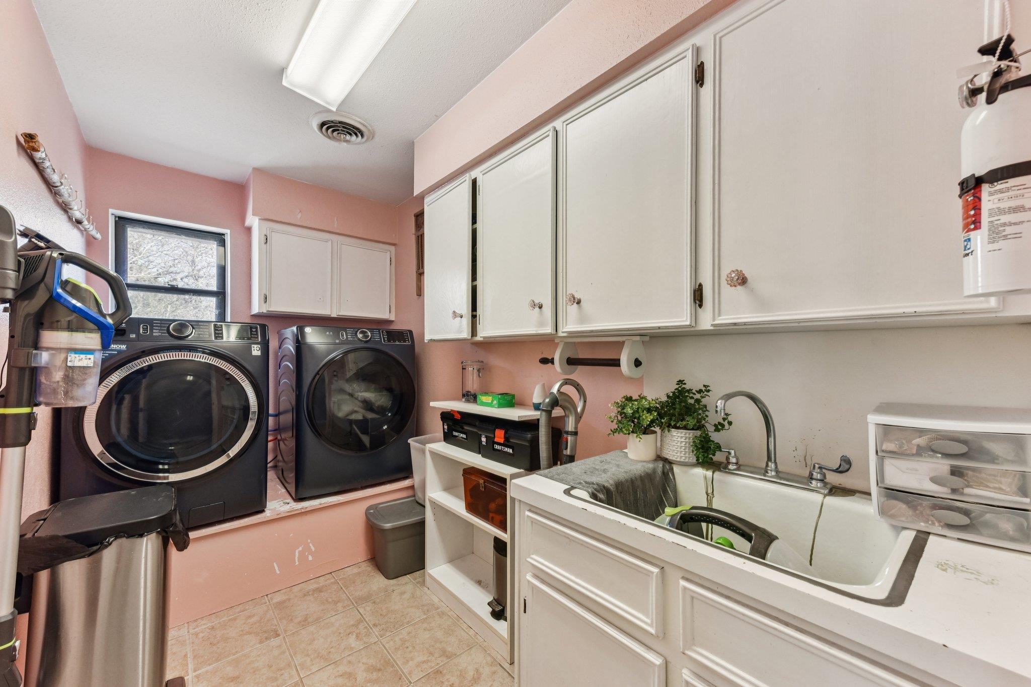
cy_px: 344
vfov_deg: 81.2
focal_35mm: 14
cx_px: 516
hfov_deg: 104.3
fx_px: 401
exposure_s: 1/15
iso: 500
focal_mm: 14
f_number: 8
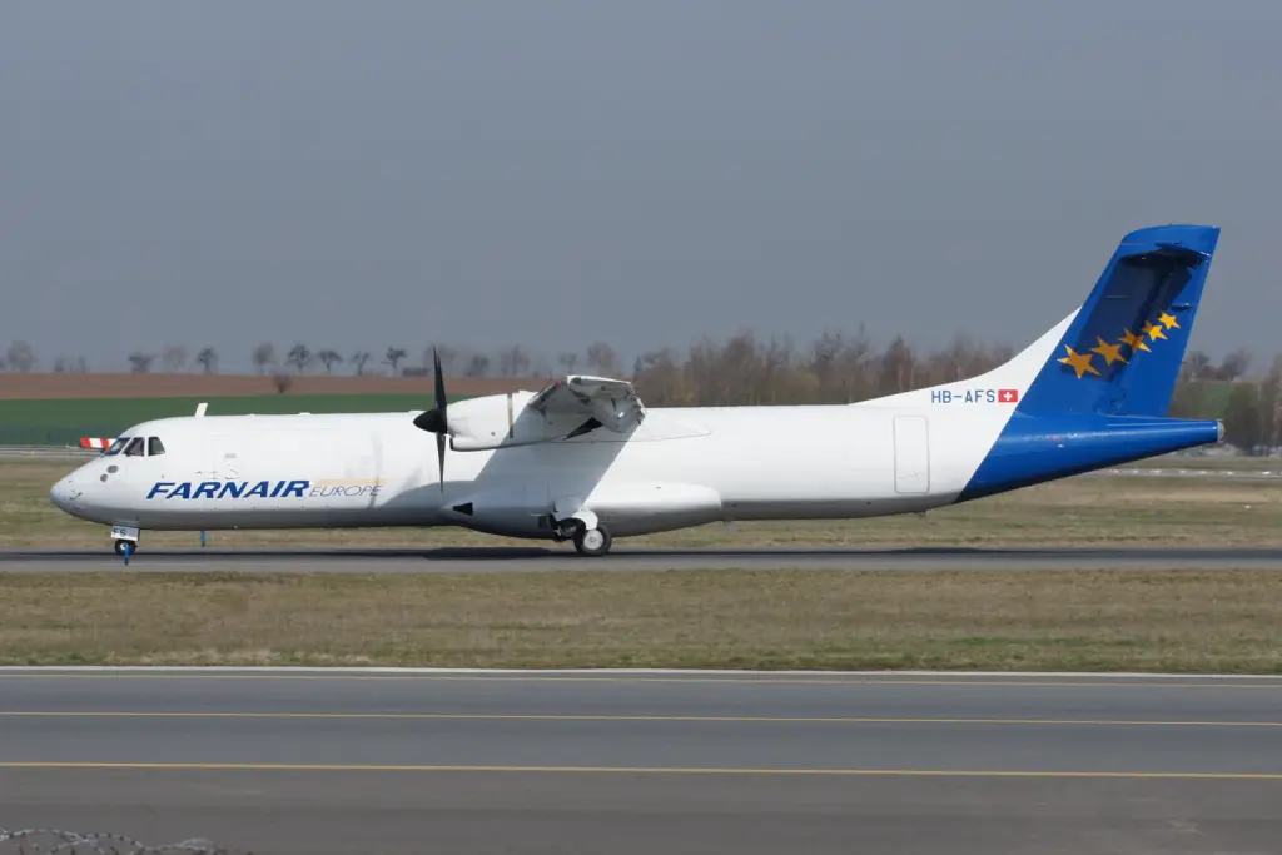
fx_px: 6410
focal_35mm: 180
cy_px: 428
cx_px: 641
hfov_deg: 11.4
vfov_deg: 7.6
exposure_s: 1/250
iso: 100
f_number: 10
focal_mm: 120
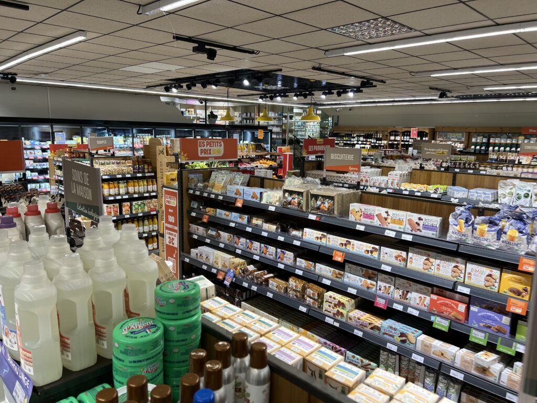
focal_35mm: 26
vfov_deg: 53.1
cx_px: 268
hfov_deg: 67.3
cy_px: 202
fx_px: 403
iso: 64
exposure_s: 1/100
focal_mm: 5.7
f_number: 1.5
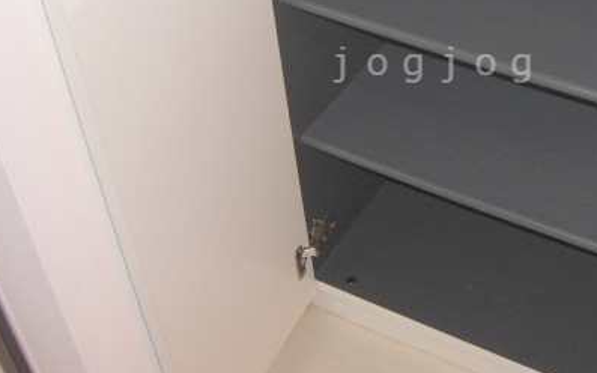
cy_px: 65
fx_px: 1057
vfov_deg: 19.8
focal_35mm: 65
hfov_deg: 31.1
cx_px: 436
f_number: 2.8
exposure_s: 1/60
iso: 200
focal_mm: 7.9
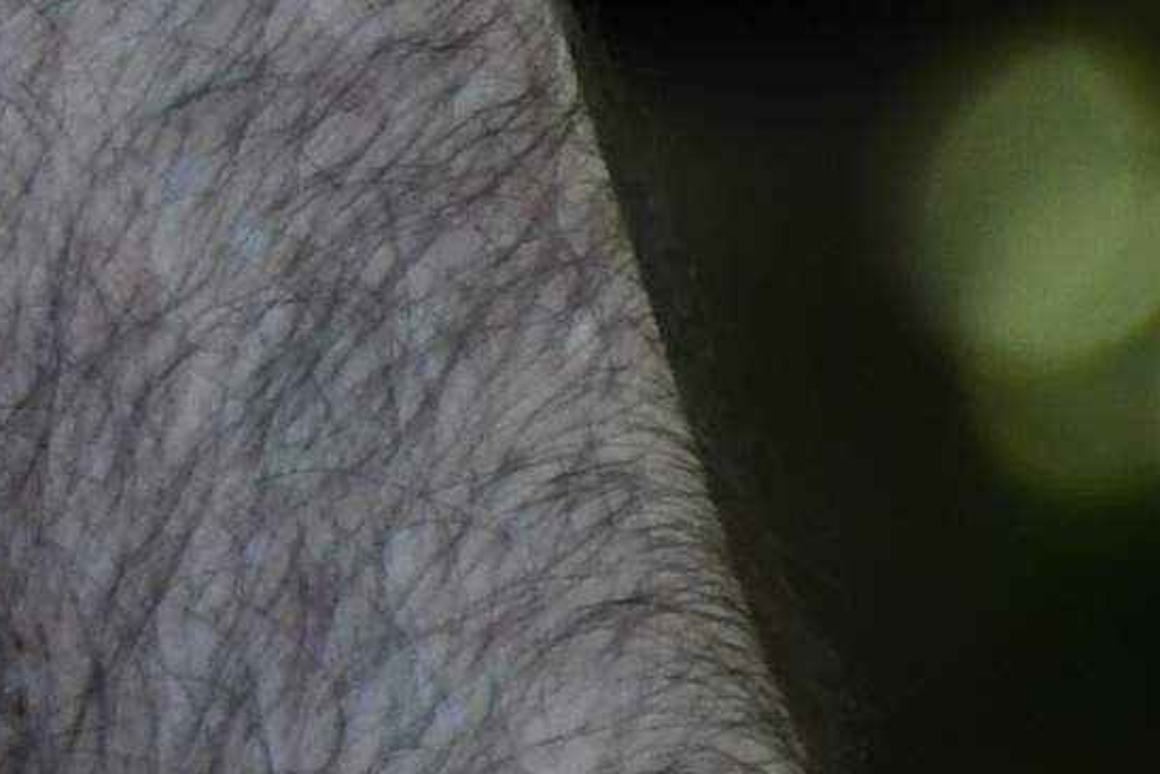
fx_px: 51663
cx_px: -2112
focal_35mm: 1603
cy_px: -1493
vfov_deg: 0.9
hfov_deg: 1.3
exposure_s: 1/500
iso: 800
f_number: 5.6
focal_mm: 140
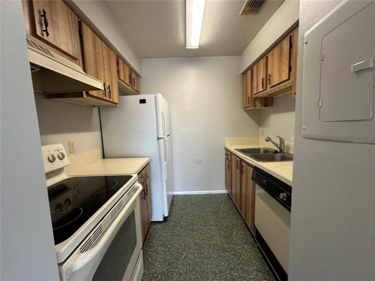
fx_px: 152
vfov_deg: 85.7
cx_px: 188
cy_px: 140
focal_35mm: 14
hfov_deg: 102.1
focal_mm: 2.22
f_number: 2.2
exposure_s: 1/60
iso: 160
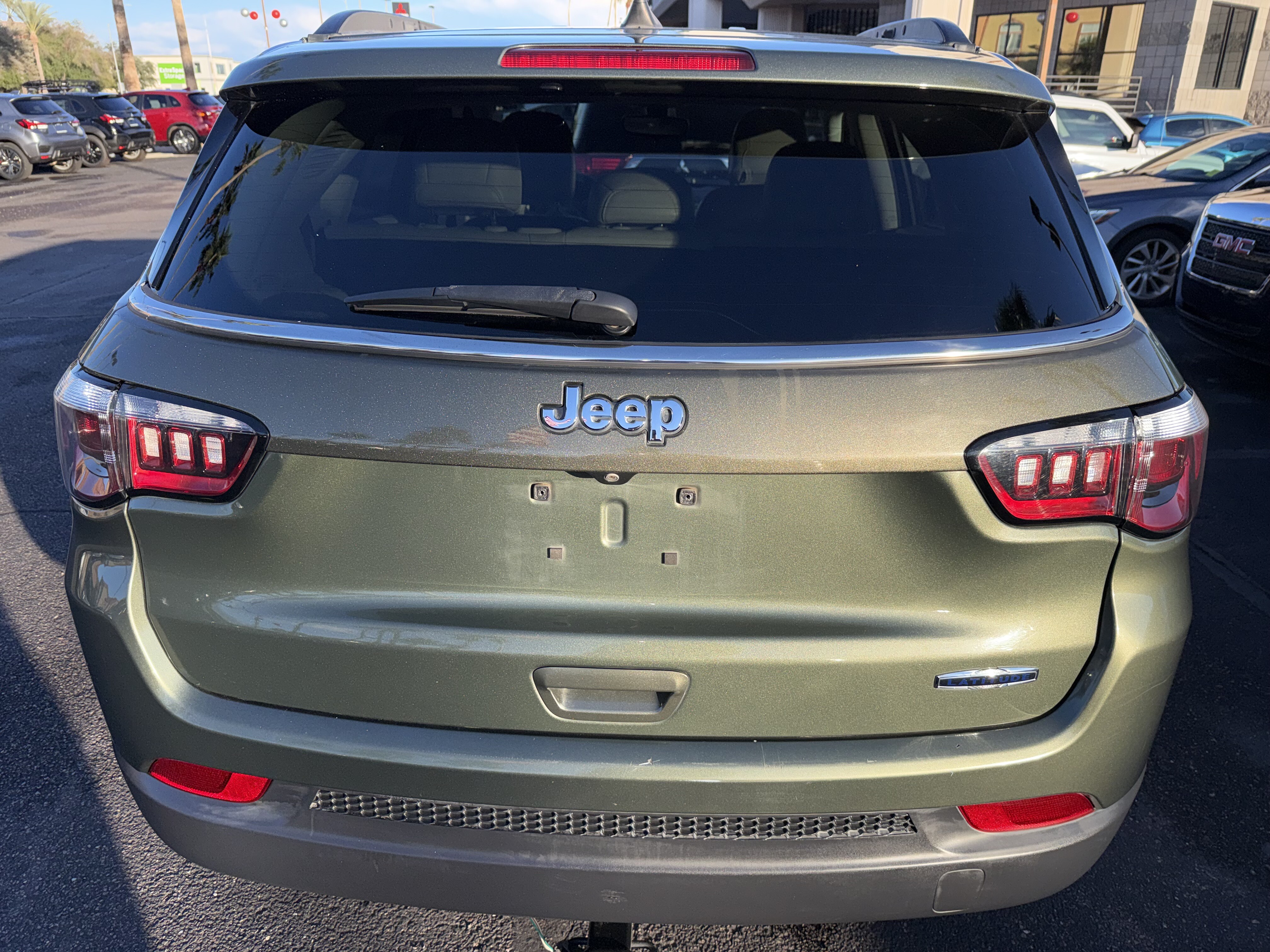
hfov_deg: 71.6
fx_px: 881
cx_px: 635
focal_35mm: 24
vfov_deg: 56.8
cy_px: 476
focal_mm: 6.76
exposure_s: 1/2053
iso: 50
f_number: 1.78
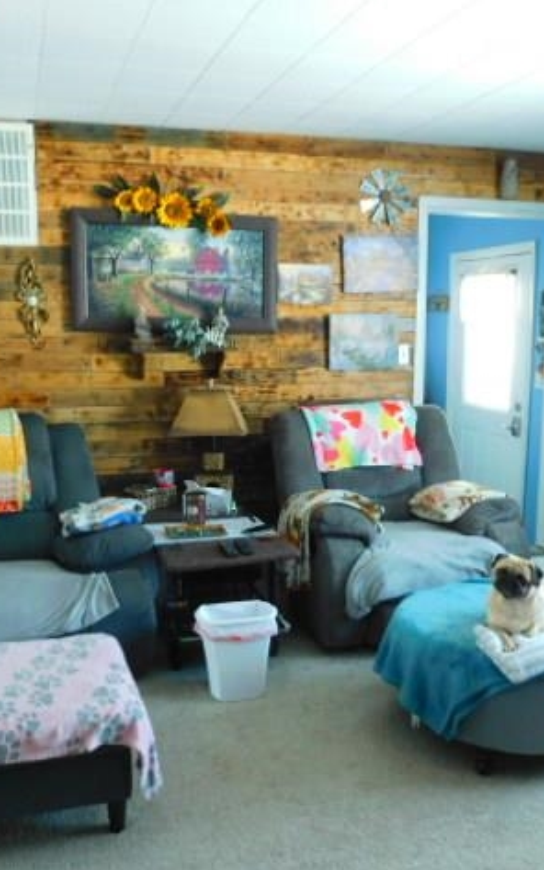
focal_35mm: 33
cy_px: 436
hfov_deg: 38.3
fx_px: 782
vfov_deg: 58.1
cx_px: 241
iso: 250
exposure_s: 1/30
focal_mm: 4
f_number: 3
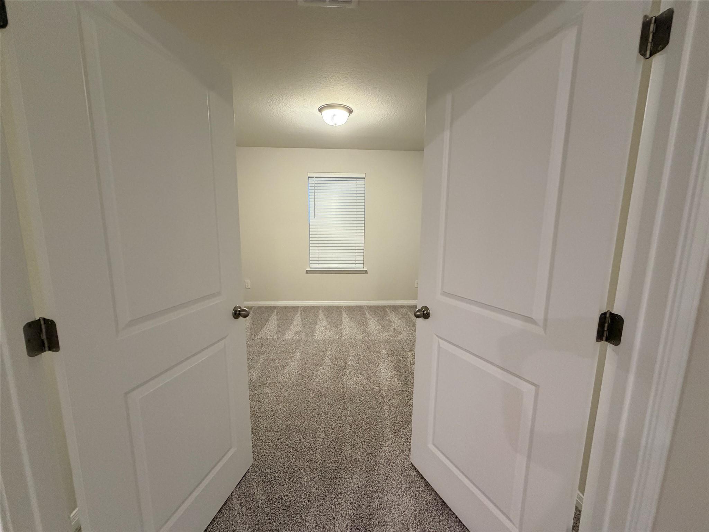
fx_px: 287
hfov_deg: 102.1
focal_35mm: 14
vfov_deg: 85.7
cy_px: 266
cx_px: 354
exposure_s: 1/60
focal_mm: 2.22
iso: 400
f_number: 2.2
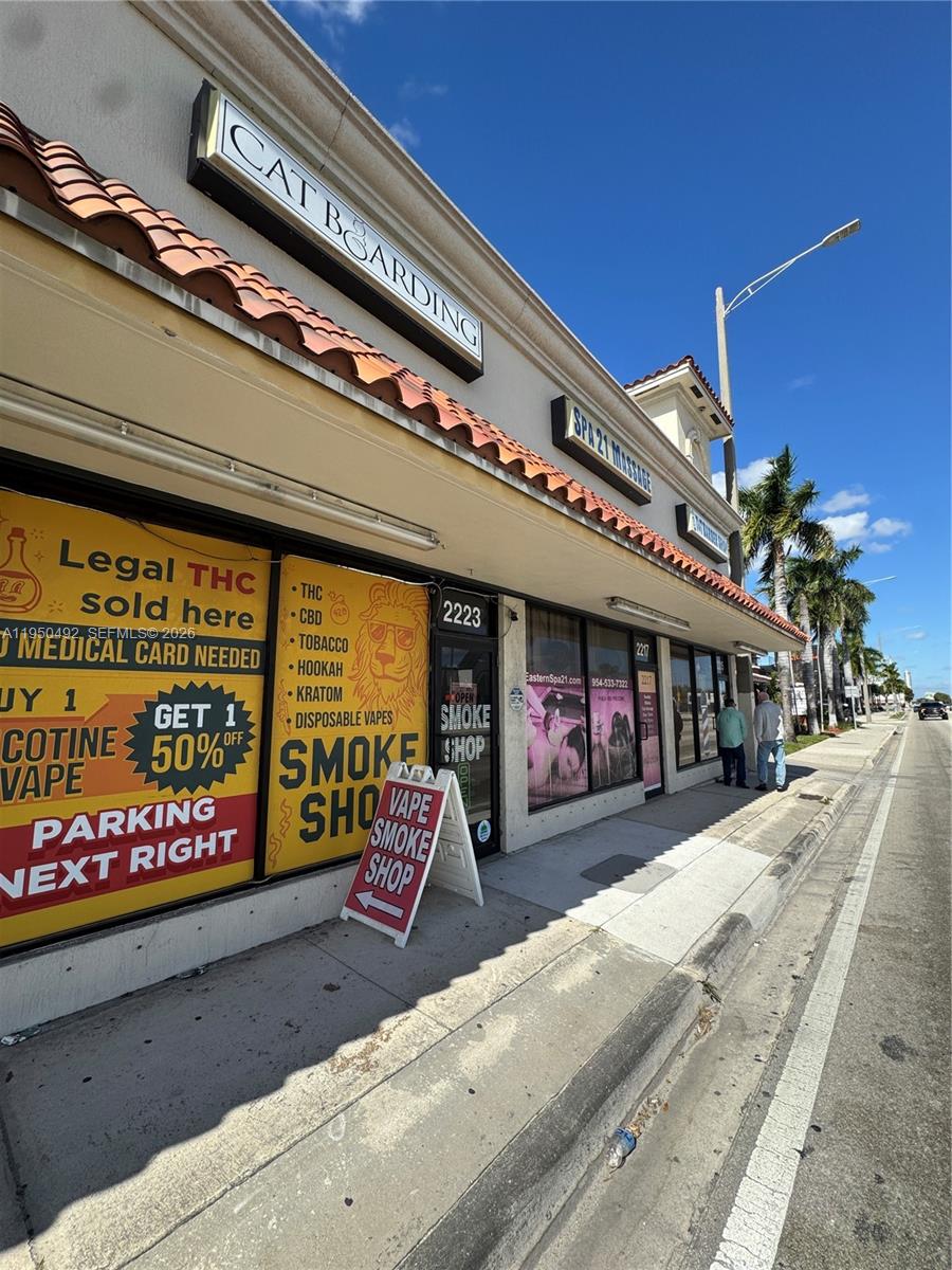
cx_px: 476
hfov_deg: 85.7
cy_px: 635
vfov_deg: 102.1
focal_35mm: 14
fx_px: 513
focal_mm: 2.22
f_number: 2.2
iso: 40
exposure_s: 1/1020
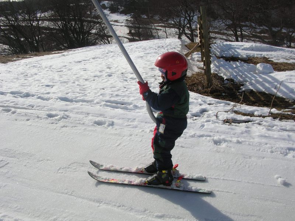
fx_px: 298
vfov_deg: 40.7
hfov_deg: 52.7
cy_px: 110
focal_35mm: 35
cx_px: 148
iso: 50
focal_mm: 5.8
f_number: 5.6
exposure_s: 1/587
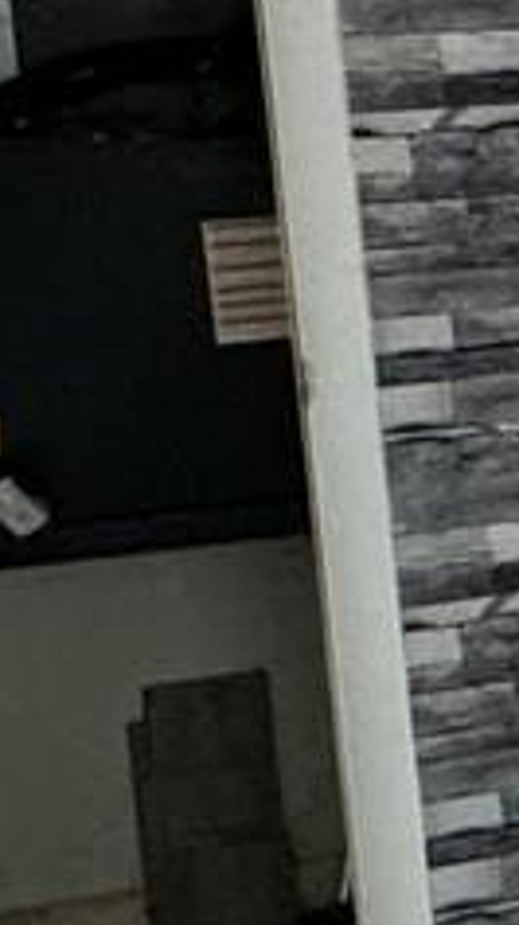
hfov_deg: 7.5
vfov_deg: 20.6
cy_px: 222
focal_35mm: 103
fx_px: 2524
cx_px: 2154
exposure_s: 1/60
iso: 320
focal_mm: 2.22
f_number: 2.2
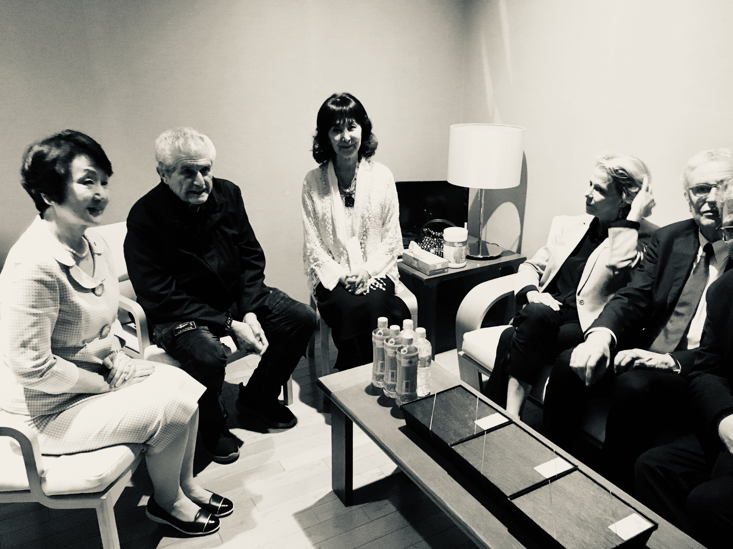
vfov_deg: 48.2
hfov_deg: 61.7
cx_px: 366
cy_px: 274
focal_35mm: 29
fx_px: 614
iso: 320
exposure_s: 1/17
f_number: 2.2
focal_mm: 4.15
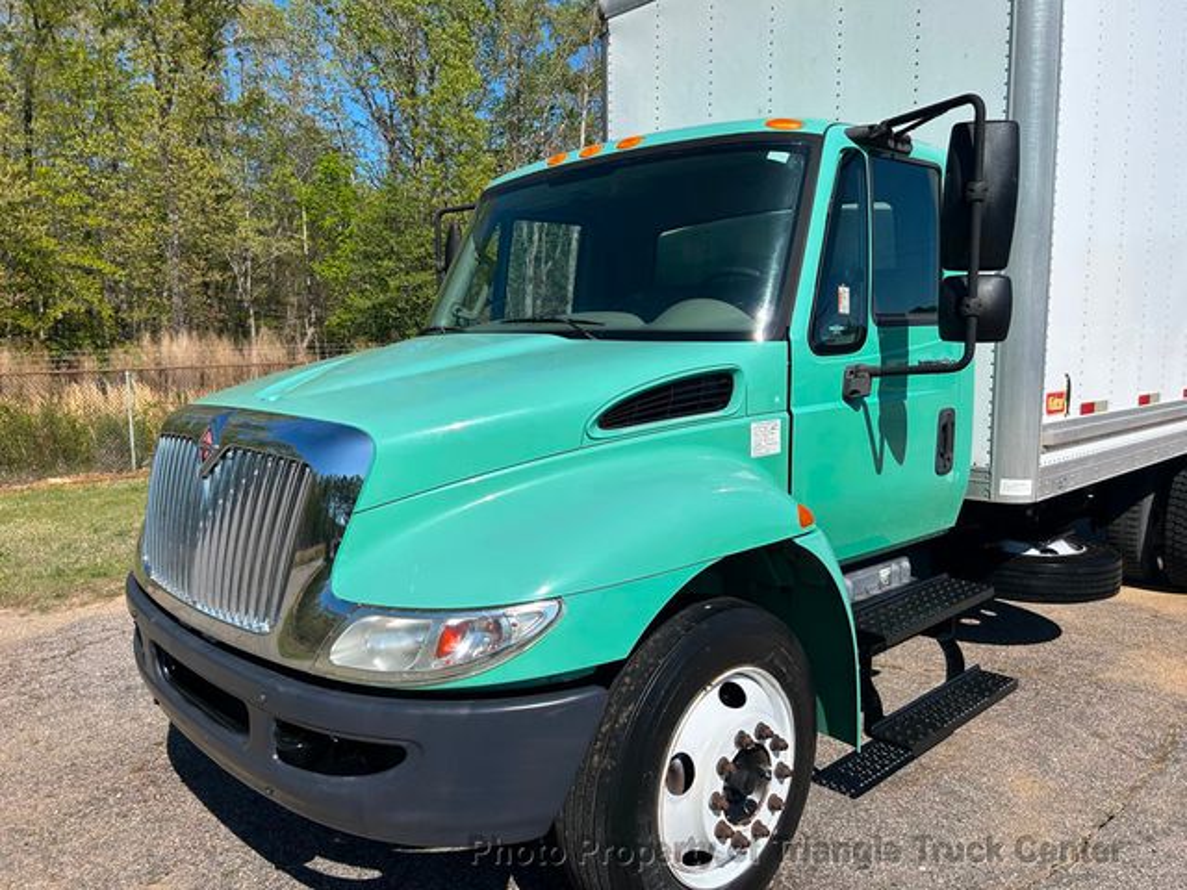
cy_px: 445
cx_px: 594
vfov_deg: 53.1
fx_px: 892
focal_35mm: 26
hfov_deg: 67.3
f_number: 1.5
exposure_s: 1/5882
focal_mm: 5.7
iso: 50
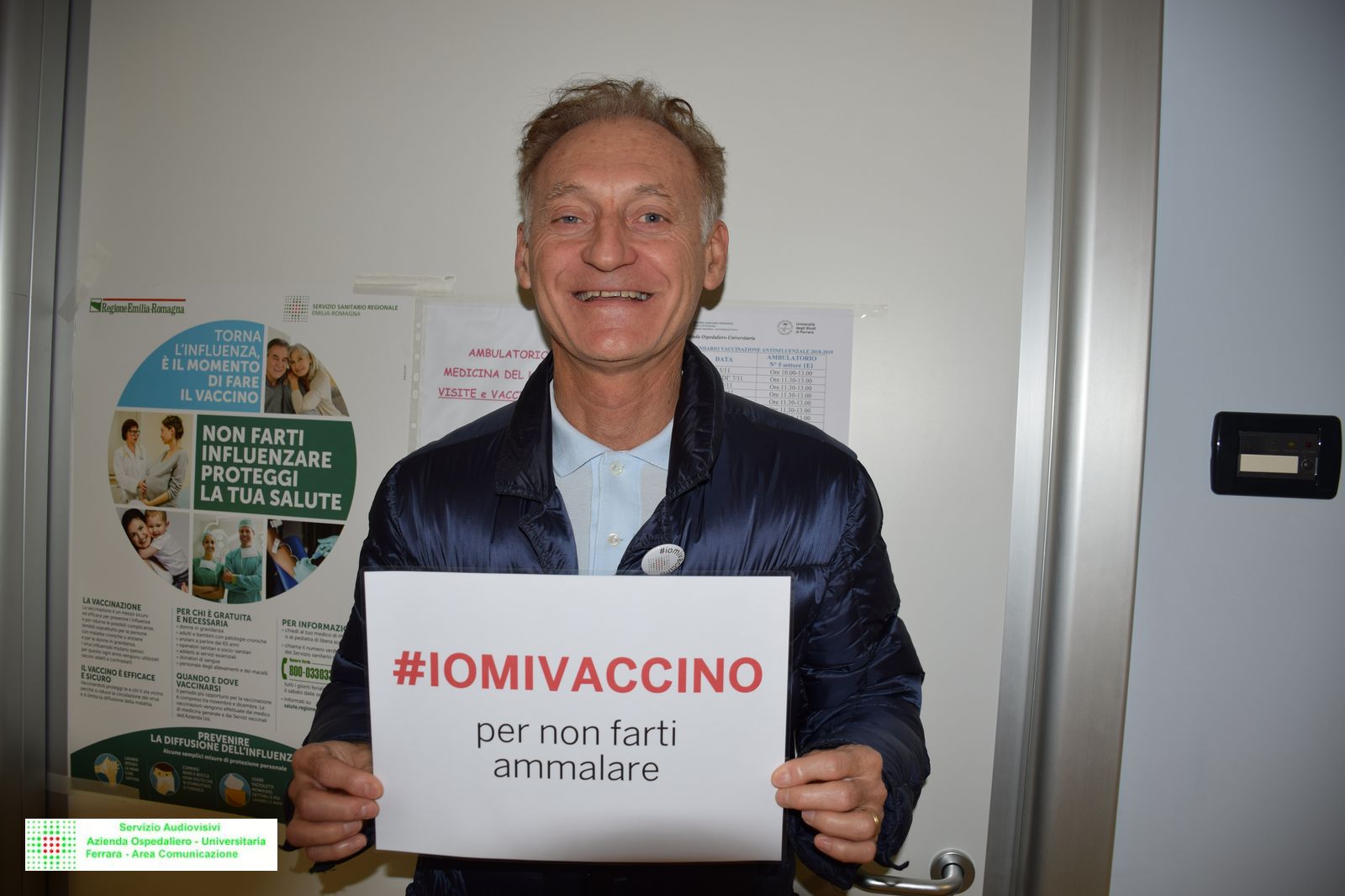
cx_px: 672
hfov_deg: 67.4
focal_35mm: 27
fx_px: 1008
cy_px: 448
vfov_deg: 47.9
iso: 100
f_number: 3.5
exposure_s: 1/60
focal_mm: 18
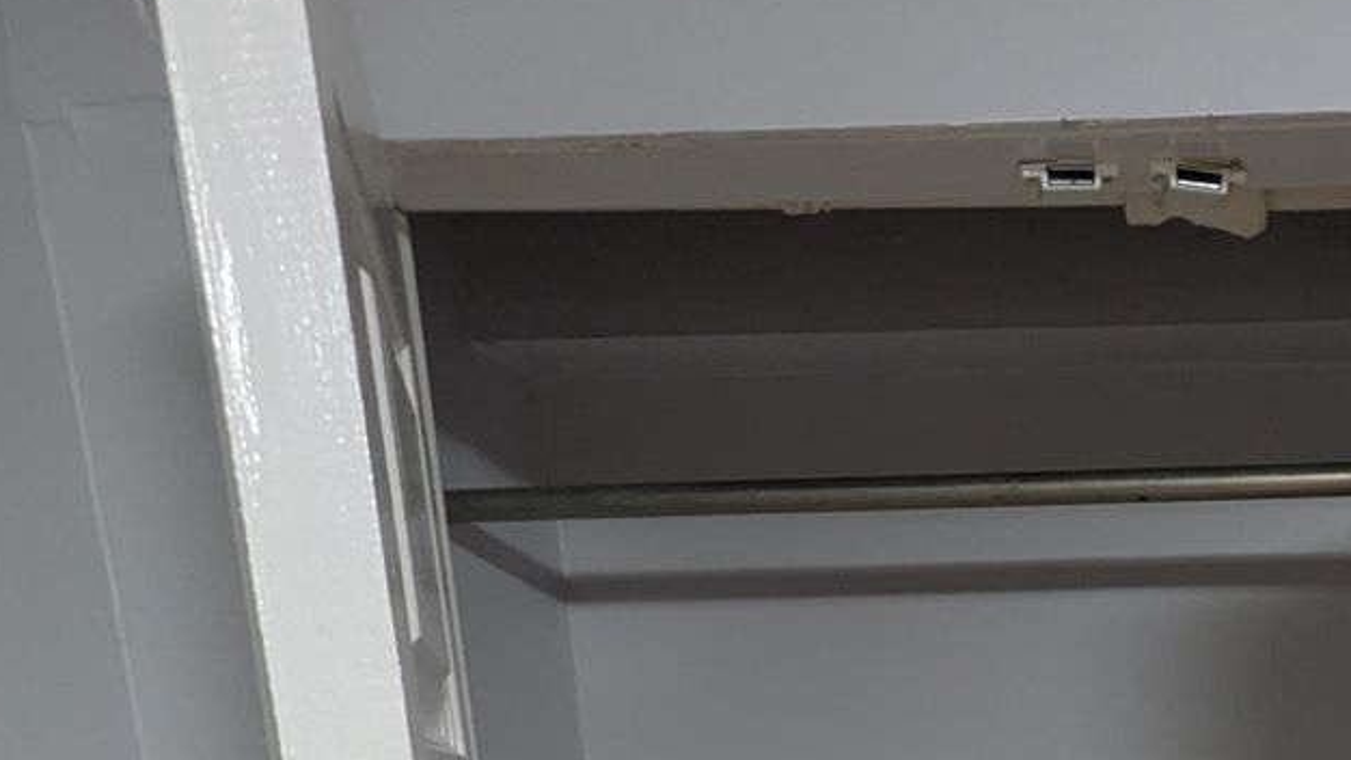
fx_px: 1397
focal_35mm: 39
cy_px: 1073
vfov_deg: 24.9
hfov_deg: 46.9
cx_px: 1196
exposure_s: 1/24
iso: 219
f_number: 2.2
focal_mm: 1.83
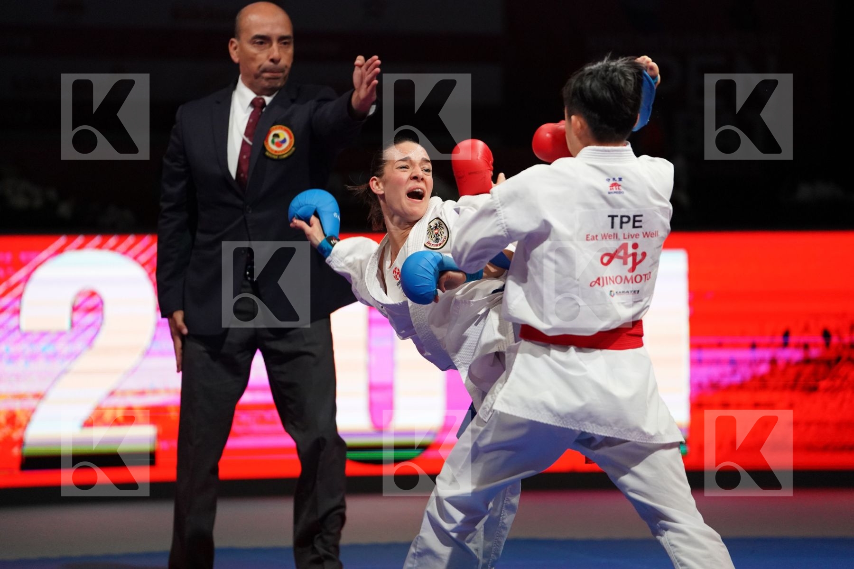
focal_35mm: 200
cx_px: 427
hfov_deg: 10.3
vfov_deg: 6.9
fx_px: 4744
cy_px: 284
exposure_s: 1/1000
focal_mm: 200
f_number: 2.8
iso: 3200
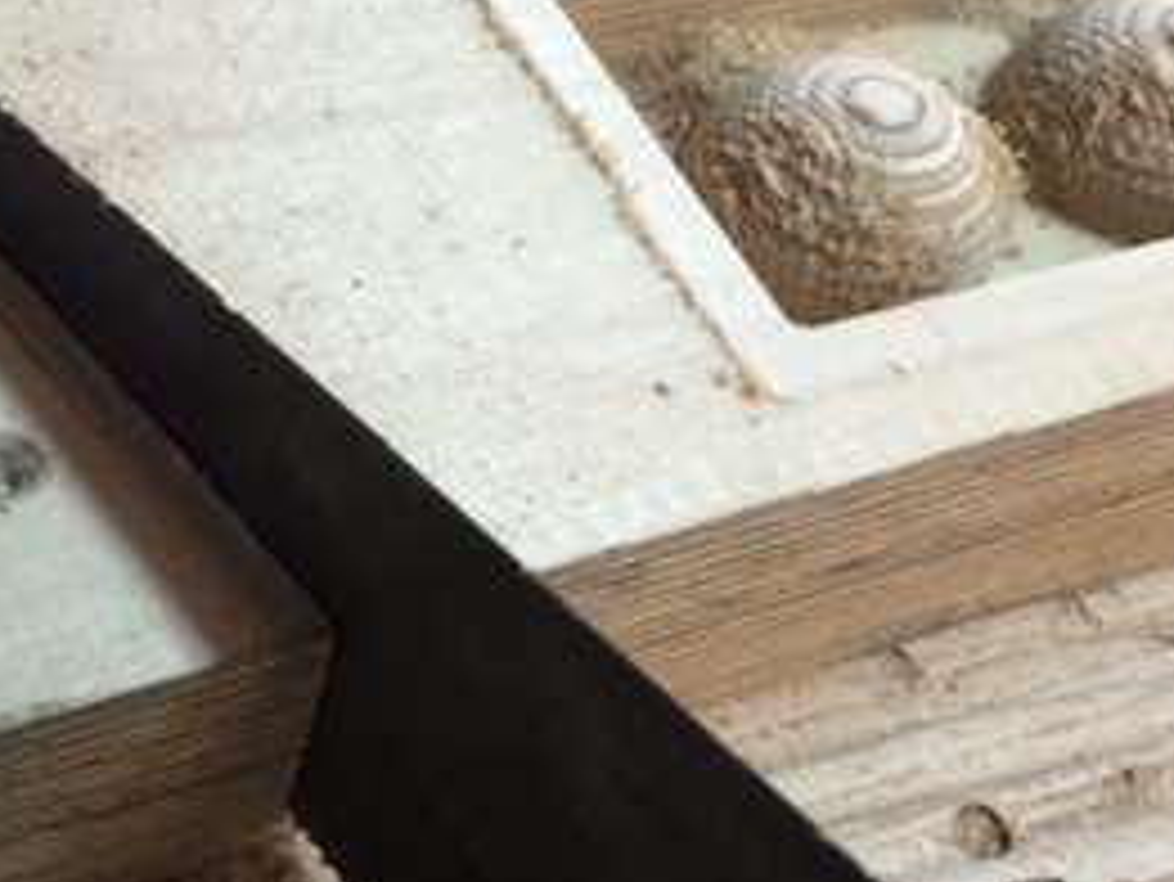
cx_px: 166
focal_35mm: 71
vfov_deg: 20.6
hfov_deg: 26.6
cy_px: 266
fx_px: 2409
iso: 125
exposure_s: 1/33
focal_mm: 4.15
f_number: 2.2
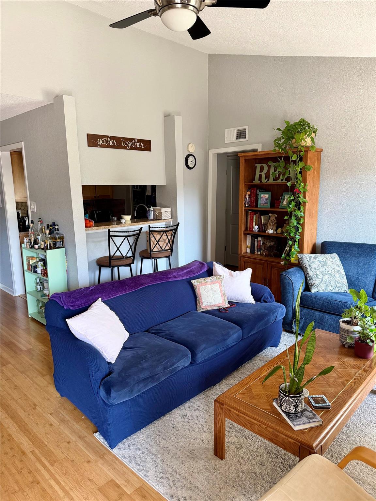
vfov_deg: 71.6
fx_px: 348
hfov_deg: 56.8
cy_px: 250
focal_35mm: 24
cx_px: 188
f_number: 1.78
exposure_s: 1/93
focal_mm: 6.76
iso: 200
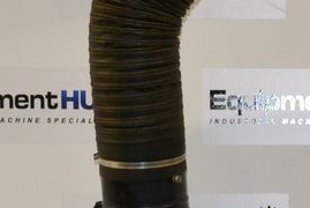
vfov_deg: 6.8
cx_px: 406
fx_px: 1724
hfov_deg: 10.1
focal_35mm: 200
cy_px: 345
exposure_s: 1/60
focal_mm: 26
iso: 1600
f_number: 4.2
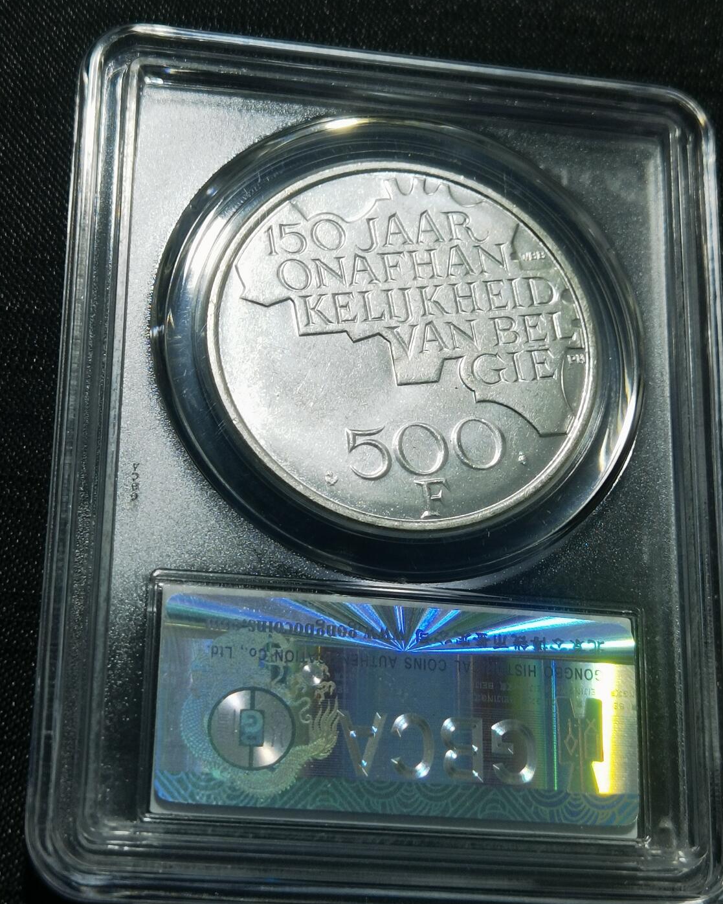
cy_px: 442
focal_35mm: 73
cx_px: 370
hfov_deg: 21.0
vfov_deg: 26.1
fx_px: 1952
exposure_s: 1/100
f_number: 1.9
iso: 50
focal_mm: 6.67
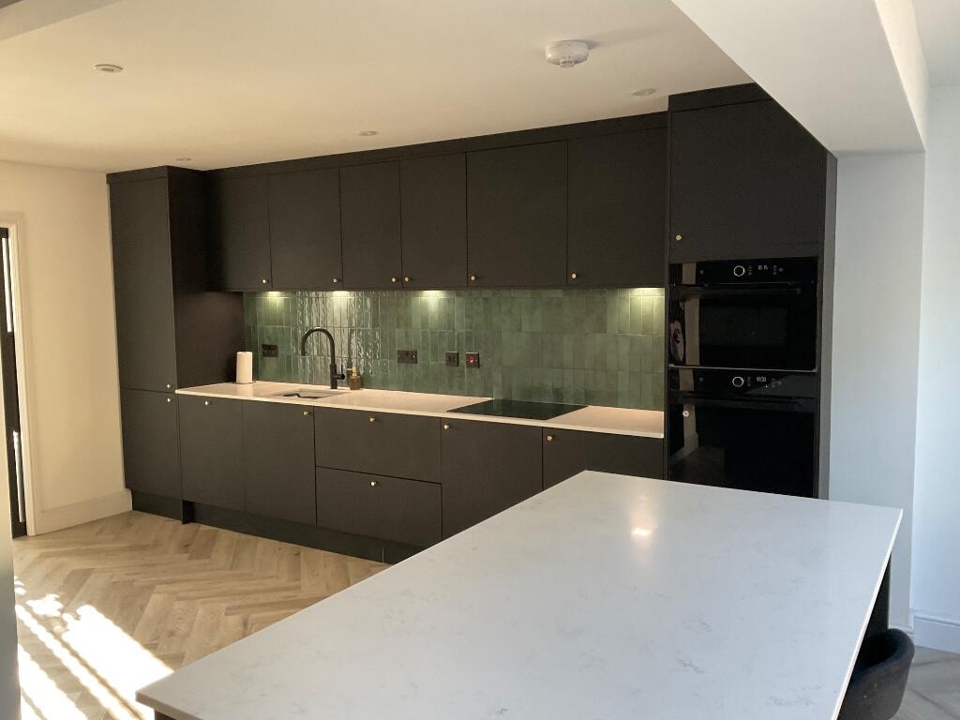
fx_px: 804
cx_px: 480
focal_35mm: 29
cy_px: 360
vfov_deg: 48.2
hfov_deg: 61.7
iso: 125
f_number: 1.8
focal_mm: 3
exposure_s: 1/60
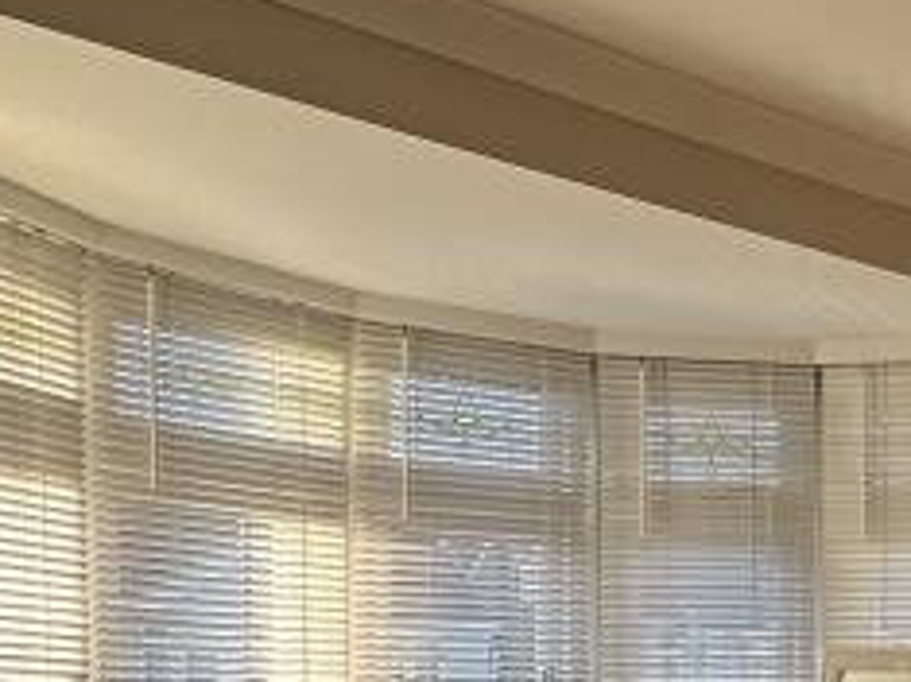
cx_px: 1198
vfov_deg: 22.2
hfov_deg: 26.6
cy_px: 814
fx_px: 1605
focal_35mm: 61
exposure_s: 1/99
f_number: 2.2
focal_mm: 2.22
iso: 64
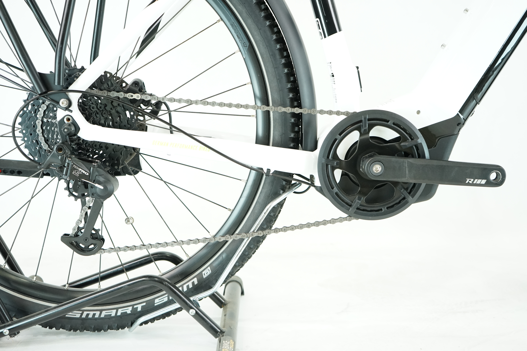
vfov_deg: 32.6
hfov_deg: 47.4
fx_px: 600
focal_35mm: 41
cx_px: 264
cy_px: 176
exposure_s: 1/200
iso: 2000
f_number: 4.5
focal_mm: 41
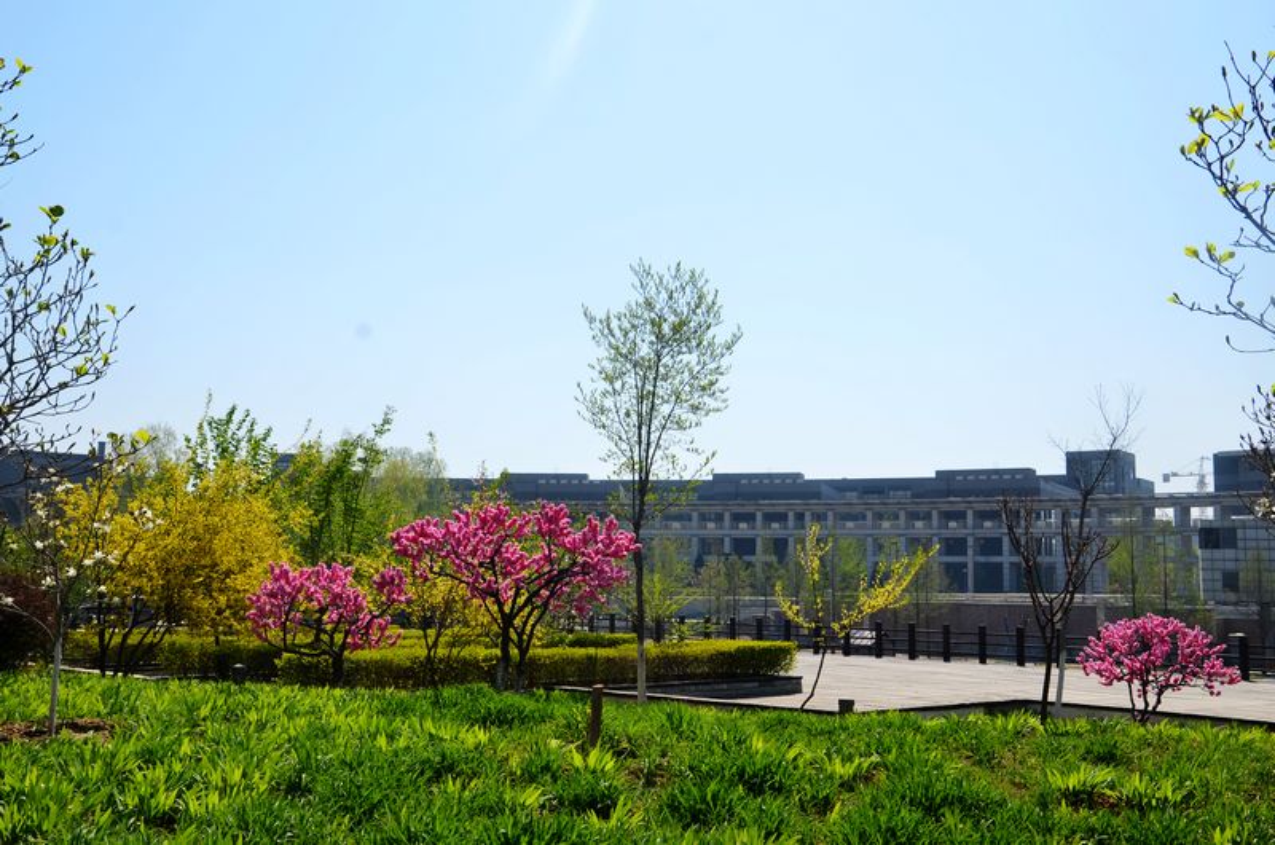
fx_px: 1378
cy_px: 422
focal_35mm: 39
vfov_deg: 34.1
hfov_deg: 49.6
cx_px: 638
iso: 100
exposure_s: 1/320
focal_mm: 26
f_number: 9
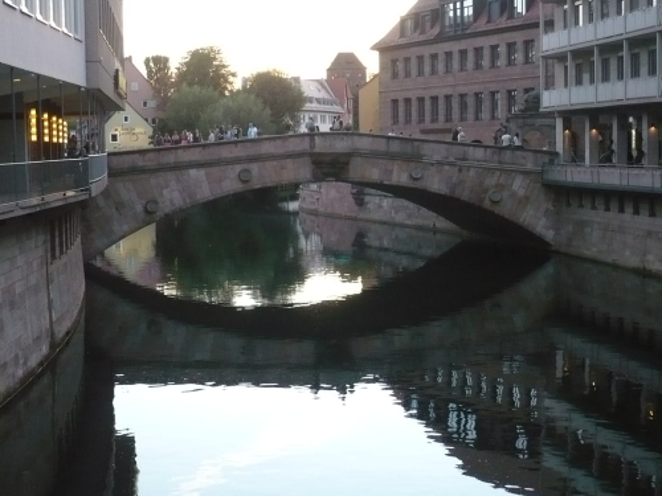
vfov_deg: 21.6
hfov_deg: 28.6
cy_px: 248
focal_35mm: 68
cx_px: 331
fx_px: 1300
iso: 320
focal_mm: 8.3
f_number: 3.4
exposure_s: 1/125
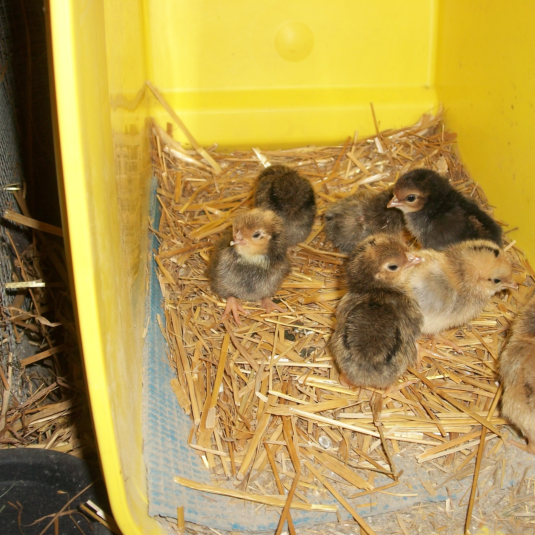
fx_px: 839
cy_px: 272
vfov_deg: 35.4
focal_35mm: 48
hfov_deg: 35.1
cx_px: 339
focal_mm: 7.1
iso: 80
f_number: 3.2
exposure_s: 1/80
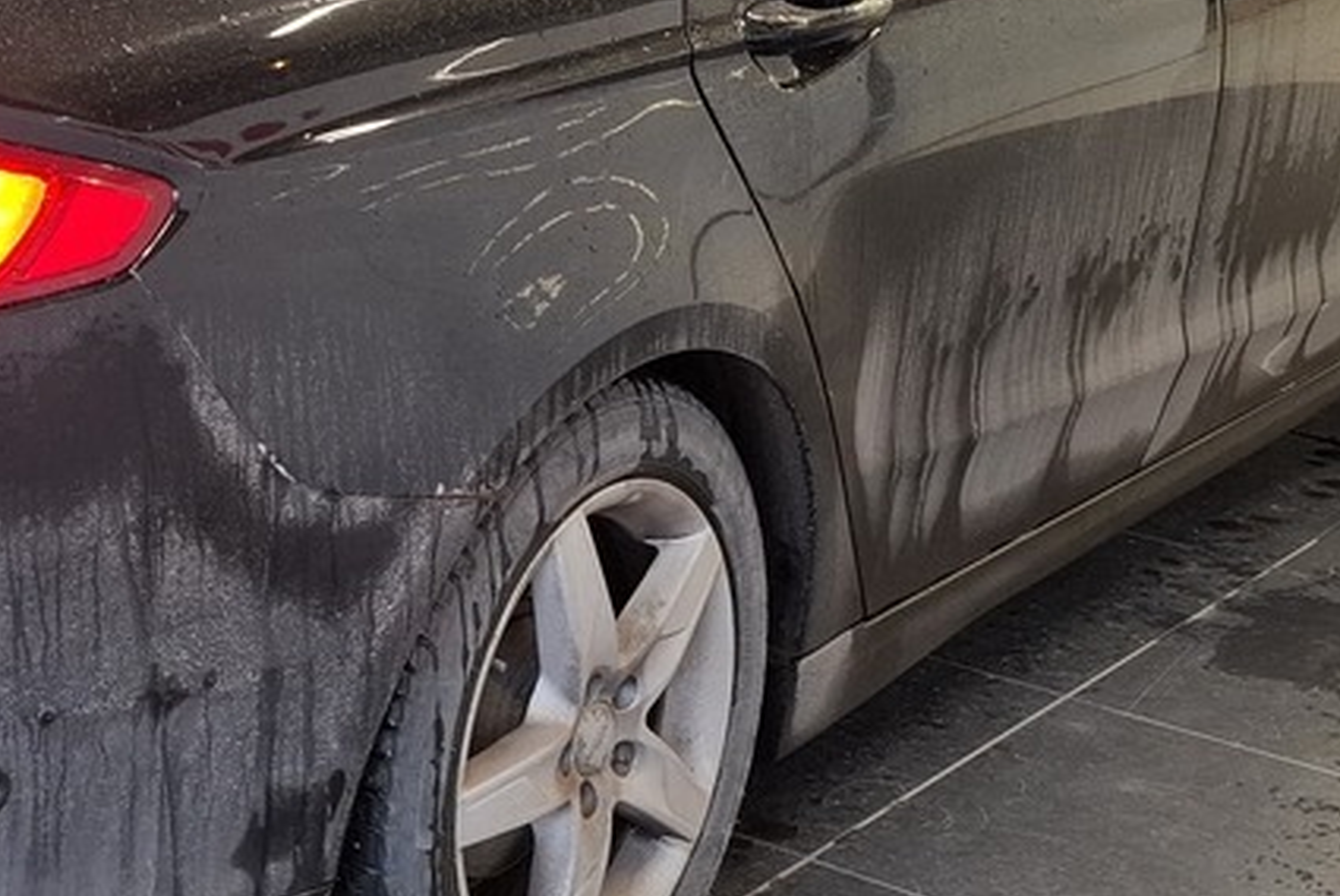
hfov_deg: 24.3
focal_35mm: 81
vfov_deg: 16.9
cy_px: 442
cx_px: 139
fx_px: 3017
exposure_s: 1/100
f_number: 1.8
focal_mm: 5.54
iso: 200
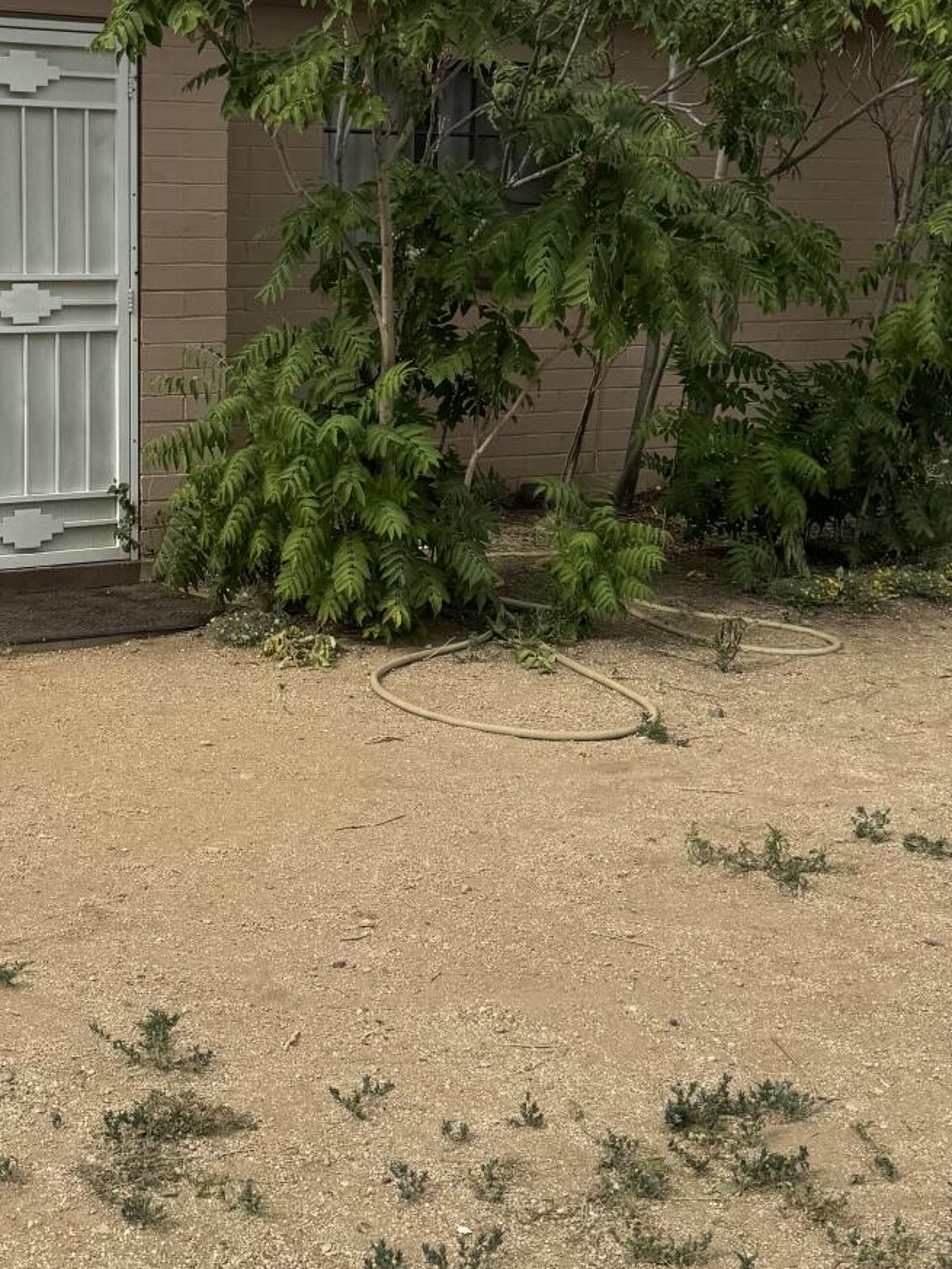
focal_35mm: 55
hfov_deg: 25.8
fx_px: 2016
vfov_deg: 34.8
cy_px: 516
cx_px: 112
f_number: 1.78
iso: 80
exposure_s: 1/3802
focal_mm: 6.76
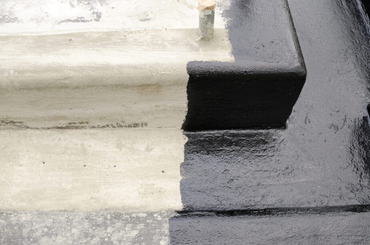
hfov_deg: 62.0
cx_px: 185
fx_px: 308
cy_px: 116
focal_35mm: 30
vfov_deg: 43.4
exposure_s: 1/60
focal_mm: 18
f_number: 8
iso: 100
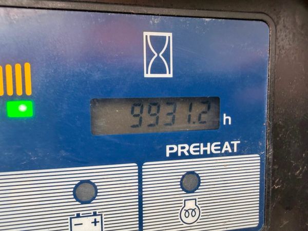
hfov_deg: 71.6
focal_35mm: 24
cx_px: 154
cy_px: 116
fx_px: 214
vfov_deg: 56.8
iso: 160
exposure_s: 1/121
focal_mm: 2.22
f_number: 2.2
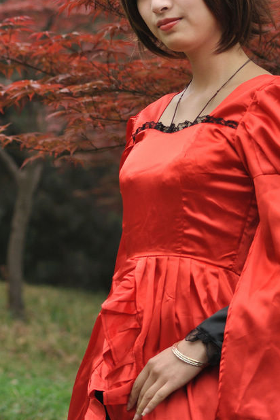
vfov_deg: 11.5
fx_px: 2088
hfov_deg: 7.7
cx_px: 172
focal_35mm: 179
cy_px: 172
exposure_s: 1/320
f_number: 5
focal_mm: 70
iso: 200
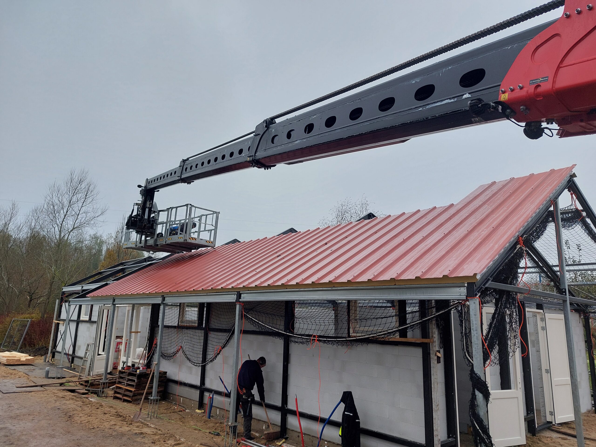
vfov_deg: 56.8
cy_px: 224
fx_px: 413
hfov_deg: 71.6
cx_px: 298
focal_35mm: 24
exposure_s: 1/223
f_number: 1.8
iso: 25
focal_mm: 5.23
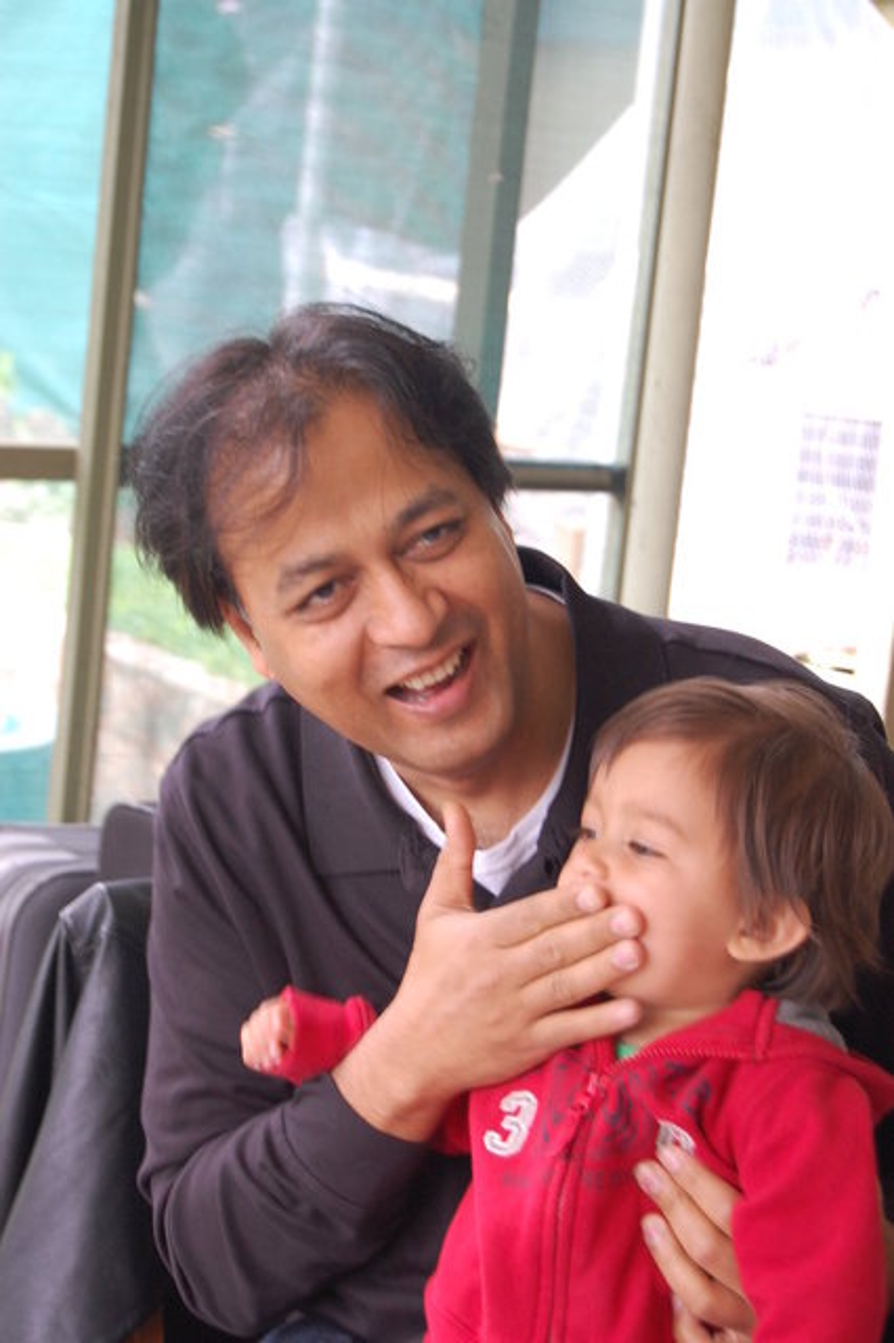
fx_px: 2797
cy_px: 672
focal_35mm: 75
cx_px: 447
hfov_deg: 18.2
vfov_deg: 27.0
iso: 720
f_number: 5.6
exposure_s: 1/30
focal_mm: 50
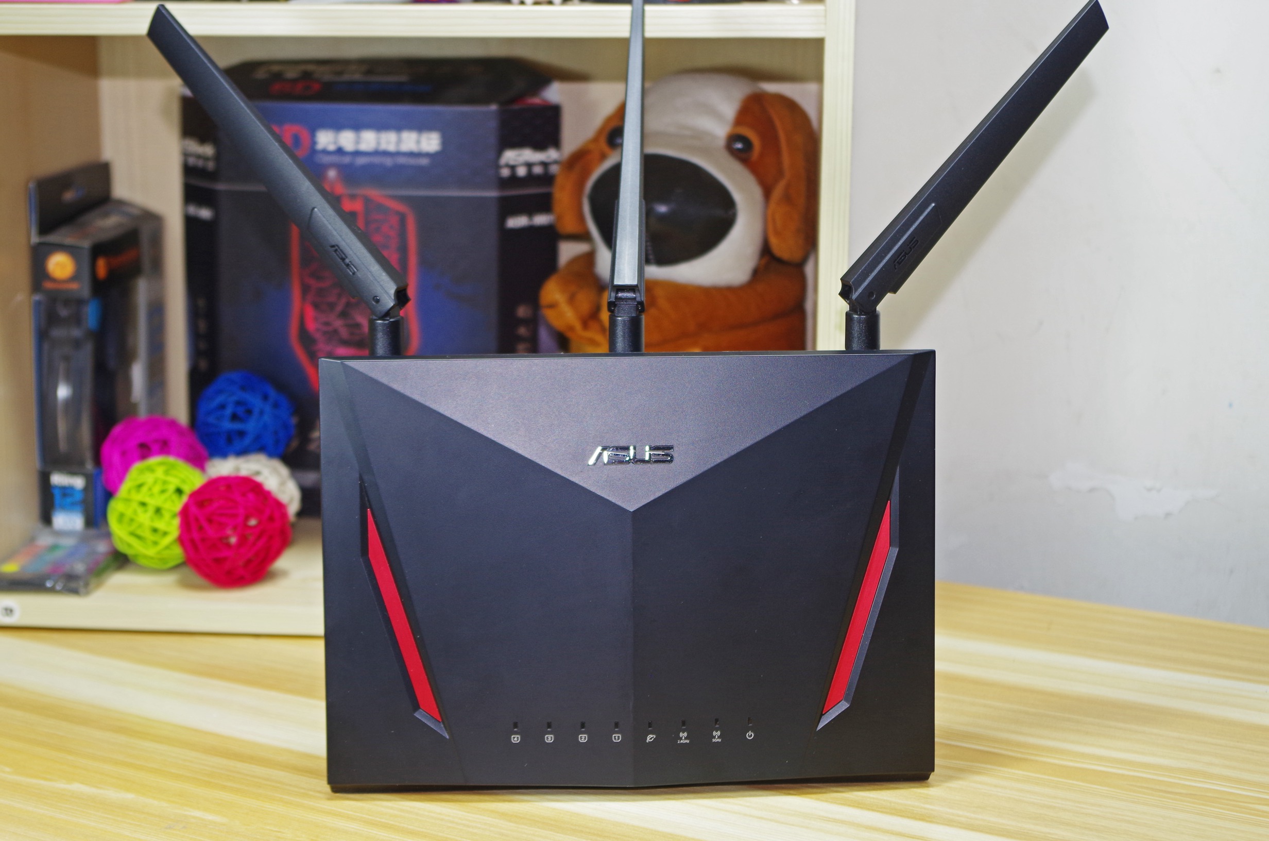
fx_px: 2251
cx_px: 634
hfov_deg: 31.5
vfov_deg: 21.1
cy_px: 420
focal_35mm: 64
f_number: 4.5
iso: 400
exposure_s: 1/30
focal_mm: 42.5
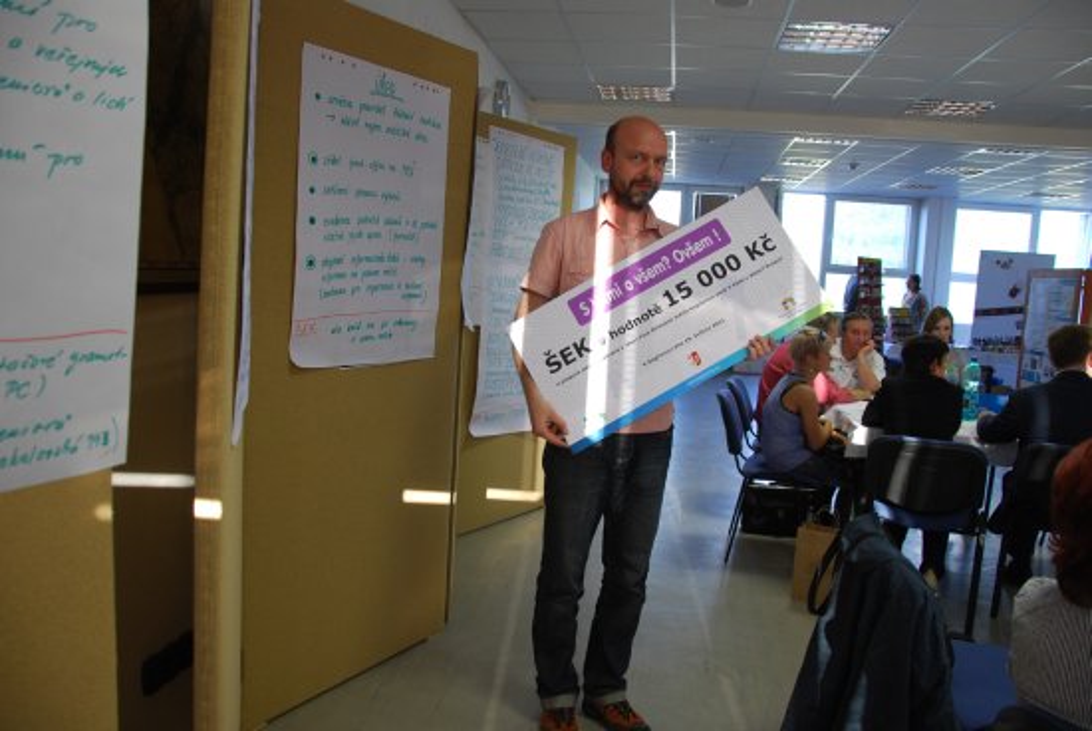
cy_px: 366
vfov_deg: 48.0
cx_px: 546
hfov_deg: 67.3
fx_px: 820
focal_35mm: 27
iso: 250
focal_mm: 18
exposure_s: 1/30
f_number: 3.5
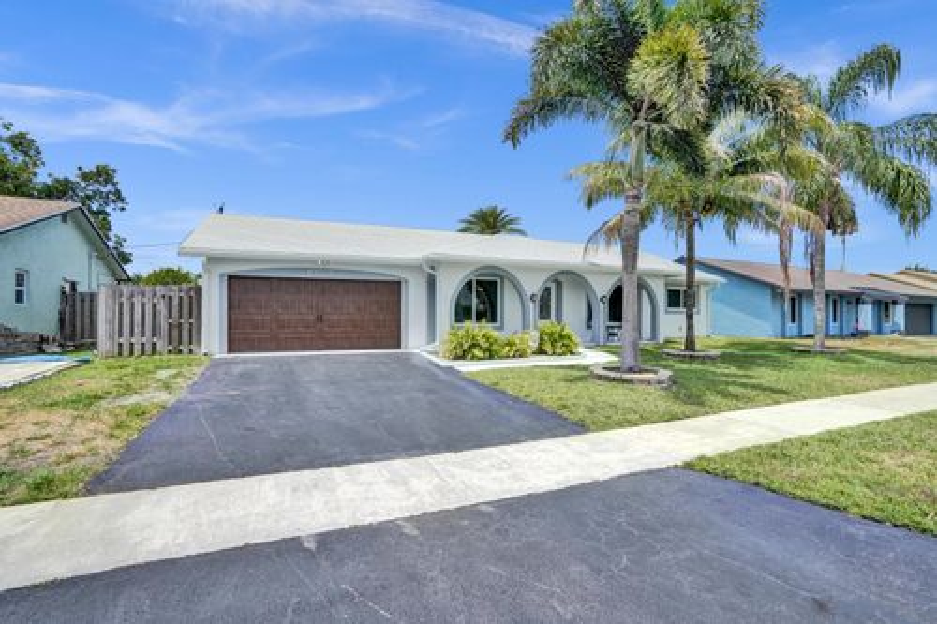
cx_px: 468
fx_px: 416
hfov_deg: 96.8
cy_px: 312
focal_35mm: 16
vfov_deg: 73.7
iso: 1600
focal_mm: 16
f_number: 16
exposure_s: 1/500
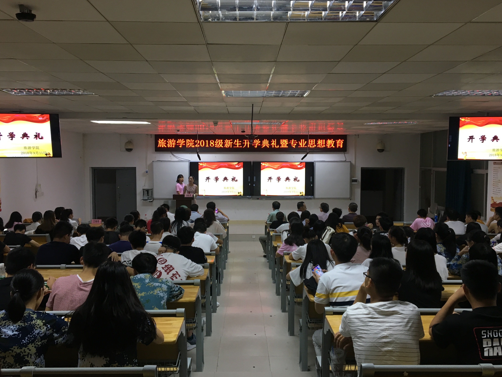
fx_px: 450
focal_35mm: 31
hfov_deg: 58.4
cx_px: 251
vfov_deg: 45.4
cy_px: 189
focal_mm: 4.15
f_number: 2.2
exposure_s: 1/33
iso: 80
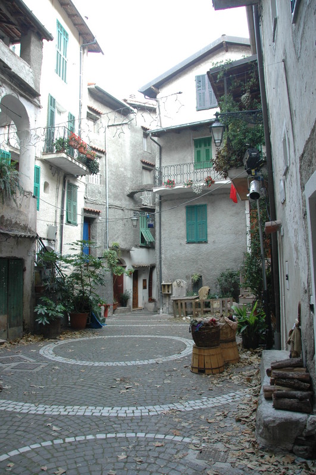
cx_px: 158
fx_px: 357
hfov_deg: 47.8
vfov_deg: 67.5
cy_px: 238
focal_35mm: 27
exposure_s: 1/30
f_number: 4.5
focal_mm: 18
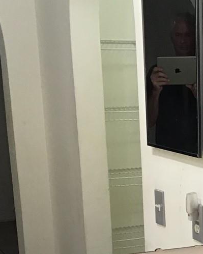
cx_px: 216
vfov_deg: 18.9
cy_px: 286
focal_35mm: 97
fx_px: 729
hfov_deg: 15.5
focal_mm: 3.3
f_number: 2.4
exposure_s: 1/30
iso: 64
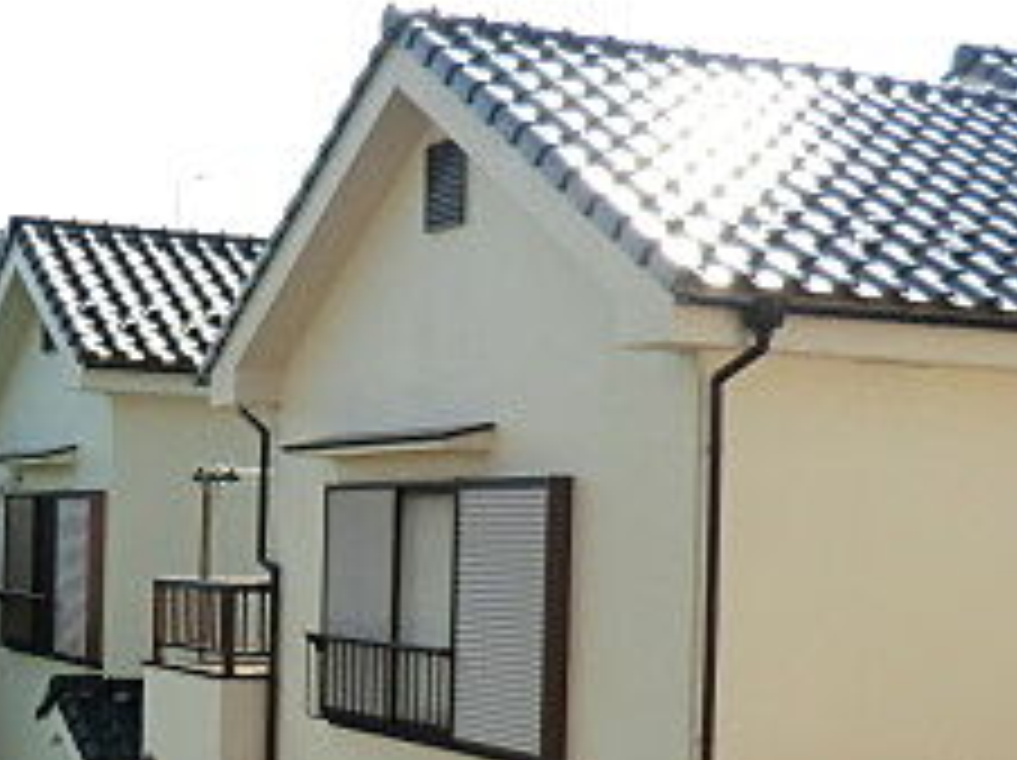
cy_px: 540
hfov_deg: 28.3
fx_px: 1996
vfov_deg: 21.4
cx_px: 310
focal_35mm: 68
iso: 80
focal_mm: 4.3
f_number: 3.2
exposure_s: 1/640
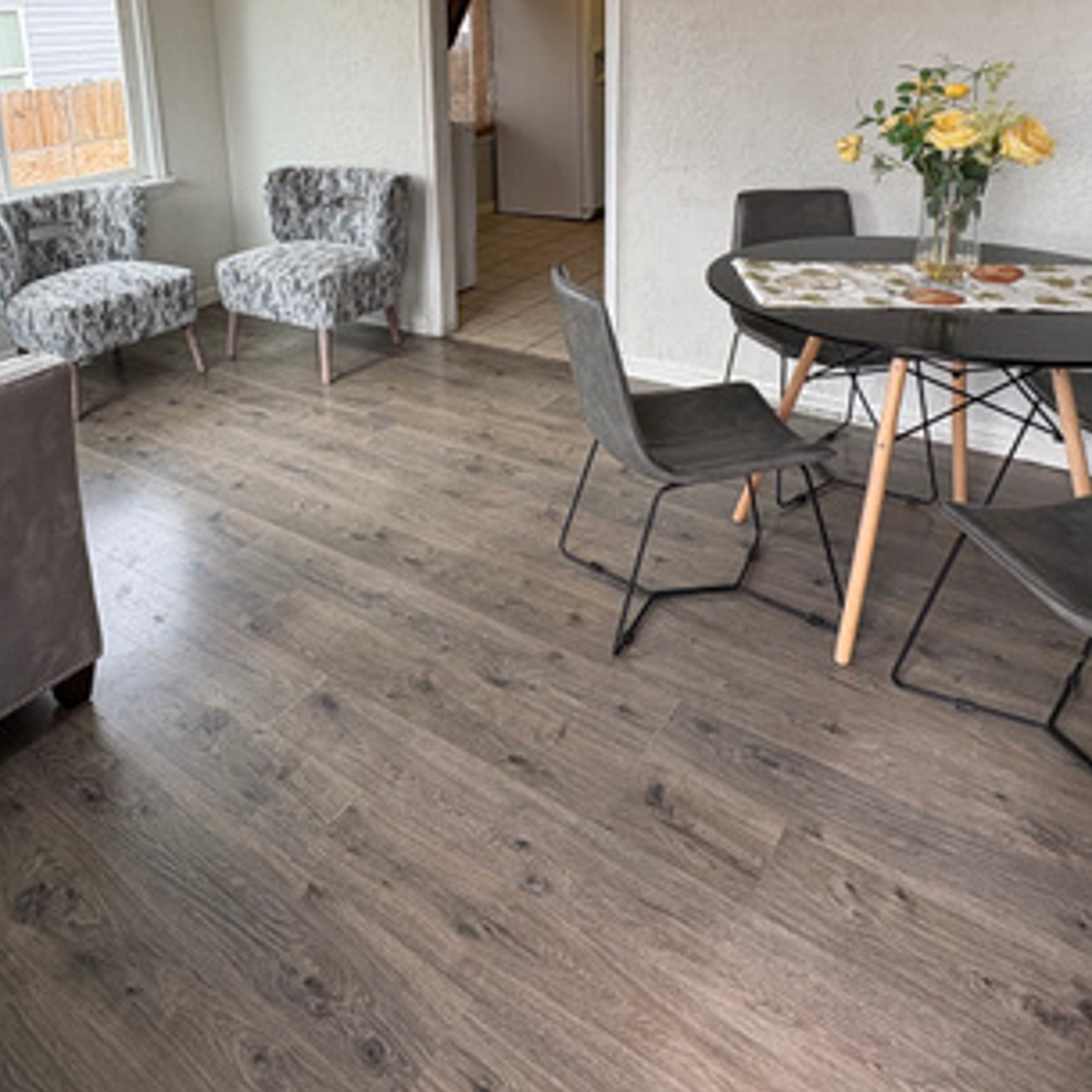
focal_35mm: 26
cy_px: 254
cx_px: 383
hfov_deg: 59.8
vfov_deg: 57.4
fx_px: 928
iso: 64
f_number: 2.2
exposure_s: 1/103
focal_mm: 2.22
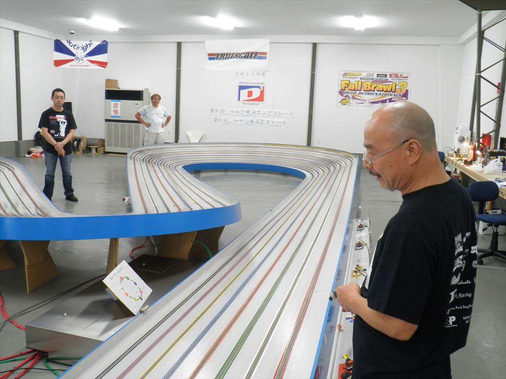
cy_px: 190
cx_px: 253
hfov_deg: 54.0
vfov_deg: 41.8
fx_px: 497
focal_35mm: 34
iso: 200
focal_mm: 6.1
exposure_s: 1/13
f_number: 3.5
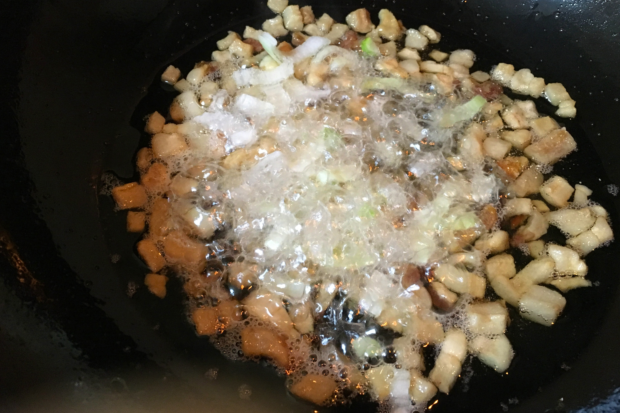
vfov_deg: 42.3
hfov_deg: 60.3
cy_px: 192
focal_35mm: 31
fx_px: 534
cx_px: 312
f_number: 2.2
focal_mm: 4.15
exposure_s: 1/17
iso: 320
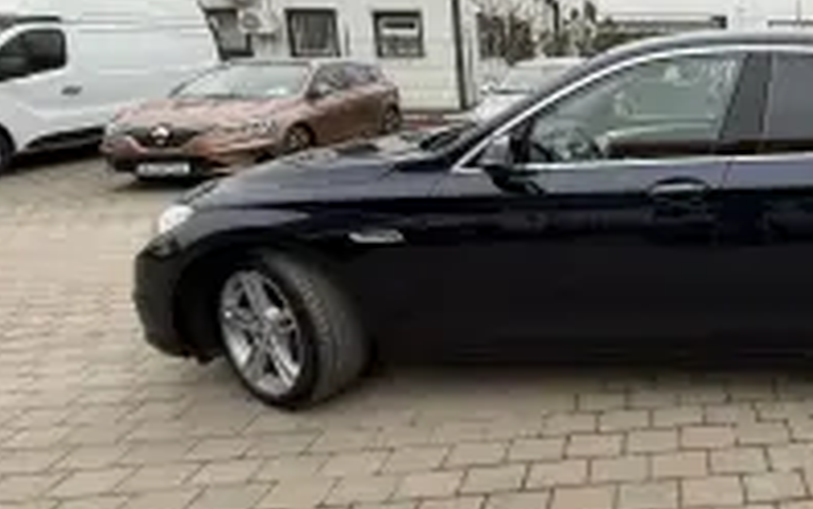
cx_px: 723
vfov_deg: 45.2
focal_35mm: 27
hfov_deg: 58.9
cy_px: 160
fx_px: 599
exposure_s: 1/297
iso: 50
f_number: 2.2
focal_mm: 2.22
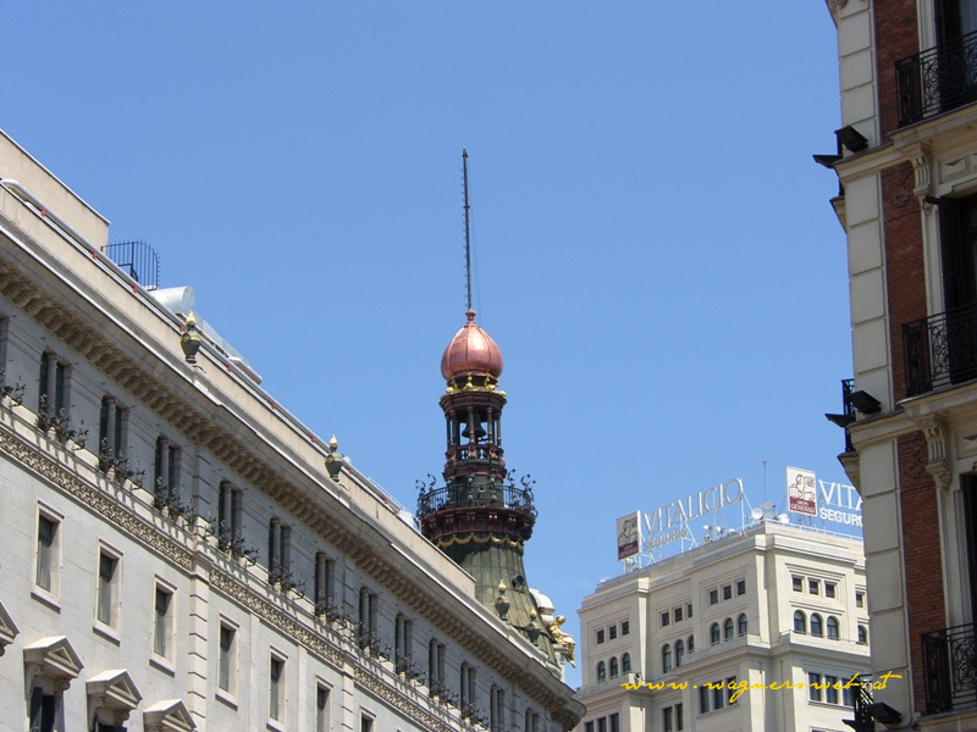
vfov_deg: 14.8
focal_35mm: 100
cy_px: 366
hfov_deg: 19.6
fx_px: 2822
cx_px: 488
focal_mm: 25.7
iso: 50
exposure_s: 1/400
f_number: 5
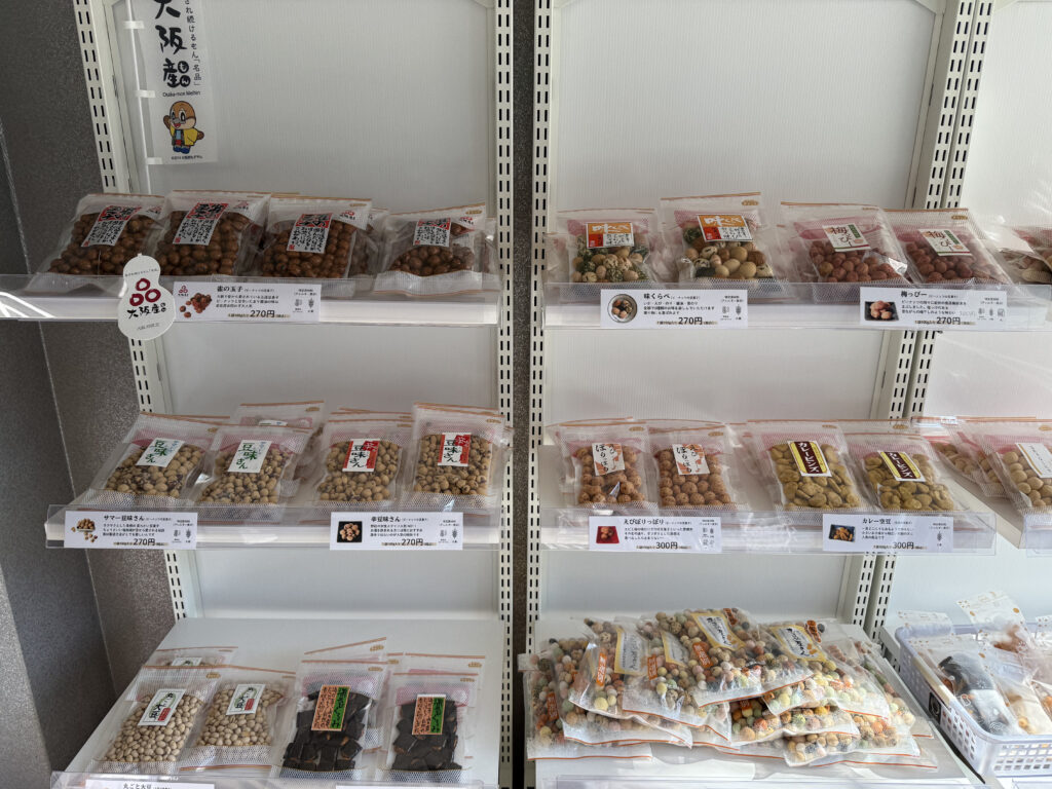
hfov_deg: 71.6
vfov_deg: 56.8
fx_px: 729
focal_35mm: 24
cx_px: 526
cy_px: 394
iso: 80
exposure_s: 1/665
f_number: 1.78
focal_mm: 6.76
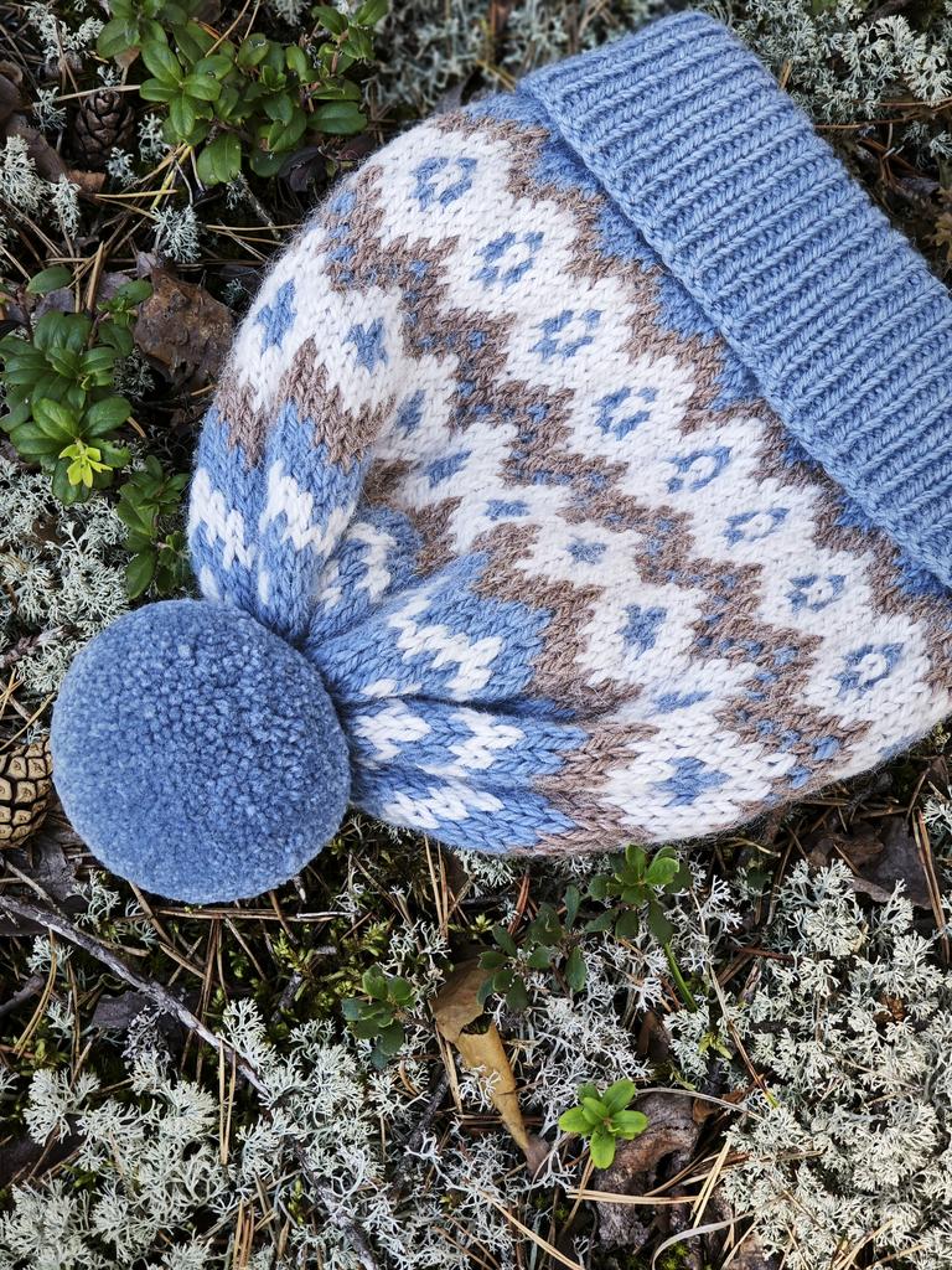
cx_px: 476
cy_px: 635
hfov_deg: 19.6
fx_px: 2750
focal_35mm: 75
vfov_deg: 26.0
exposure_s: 1/100
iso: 80
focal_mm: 7.06
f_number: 2
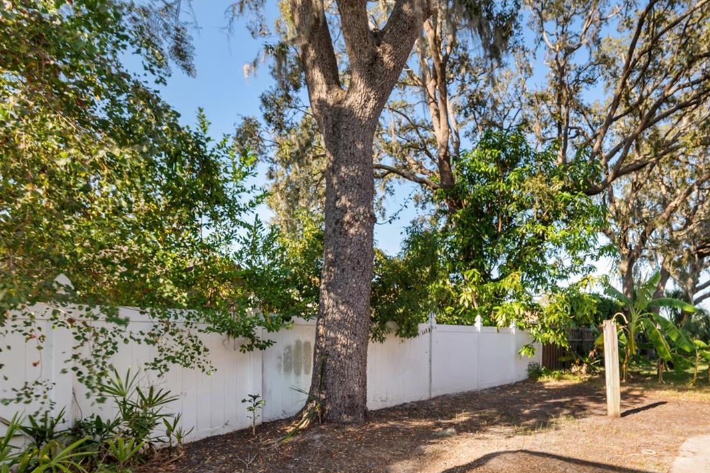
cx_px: 443
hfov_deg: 79.7
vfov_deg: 57.2
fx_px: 414
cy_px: 340
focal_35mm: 21
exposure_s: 1/30
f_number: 6.3
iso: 250
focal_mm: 14
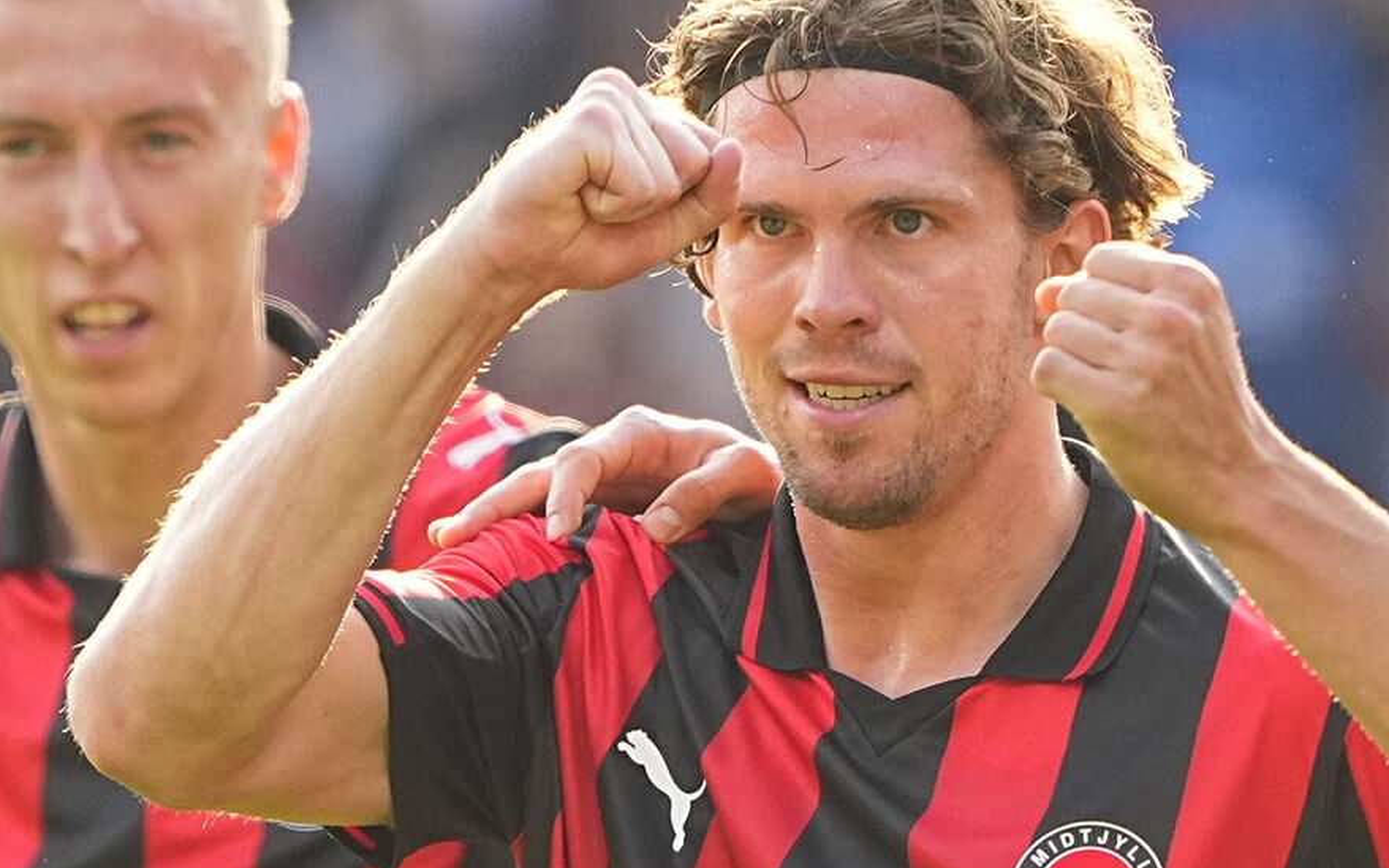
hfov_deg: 2.4
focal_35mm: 891
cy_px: 707
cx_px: 834
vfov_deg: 1.5
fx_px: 33733
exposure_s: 1/1600
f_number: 4
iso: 1000
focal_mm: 400
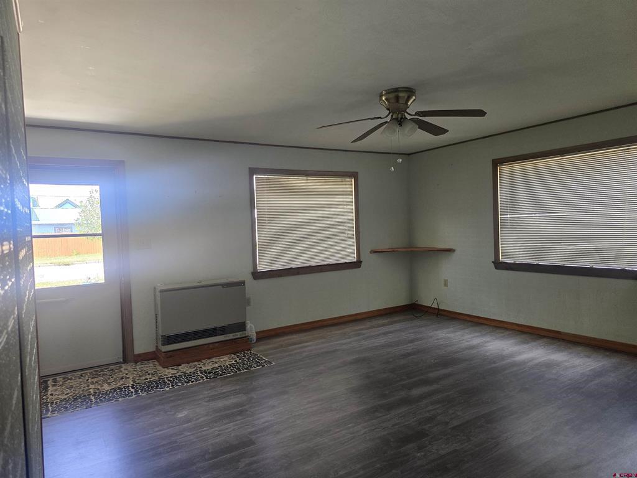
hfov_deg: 73.9
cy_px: 239
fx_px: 423
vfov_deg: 58.9
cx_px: 318
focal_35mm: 23
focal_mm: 6.3
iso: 250
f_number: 1.7
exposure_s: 1/120
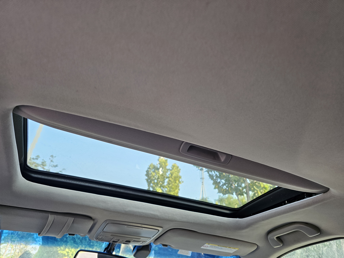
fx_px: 229
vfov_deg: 58.9
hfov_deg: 73.9
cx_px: 172
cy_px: 129
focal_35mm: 23
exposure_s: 1/180
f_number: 1.7
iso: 250
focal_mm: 6.3
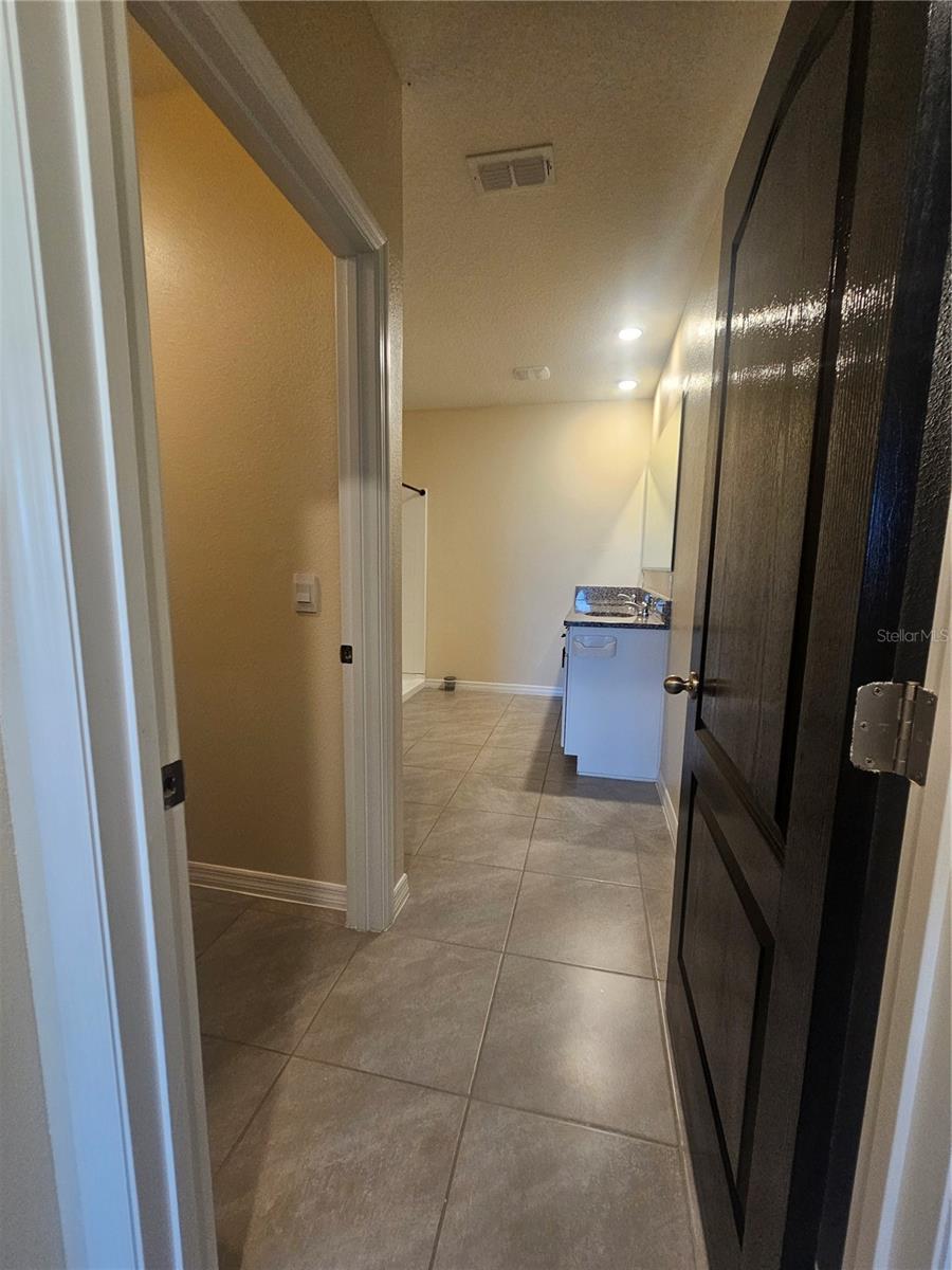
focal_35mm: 13
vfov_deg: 106.2
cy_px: 635
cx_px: 476
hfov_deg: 89.9
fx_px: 477
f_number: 2.2
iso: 250
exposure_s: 1/60
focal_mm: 2.2
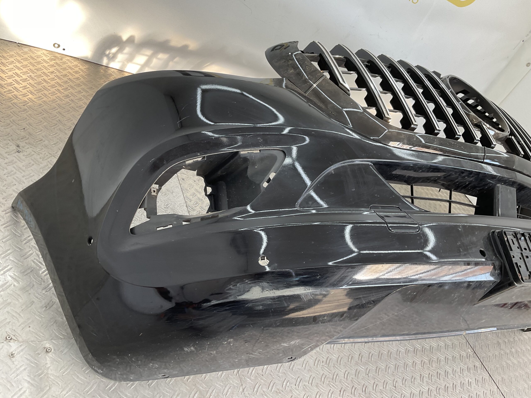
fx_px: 445
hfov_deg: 61.7
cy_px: 199
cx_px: 266
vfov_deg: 48.2
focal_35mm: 29
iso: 25
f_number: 1.8
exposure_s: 1/120
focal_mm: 3
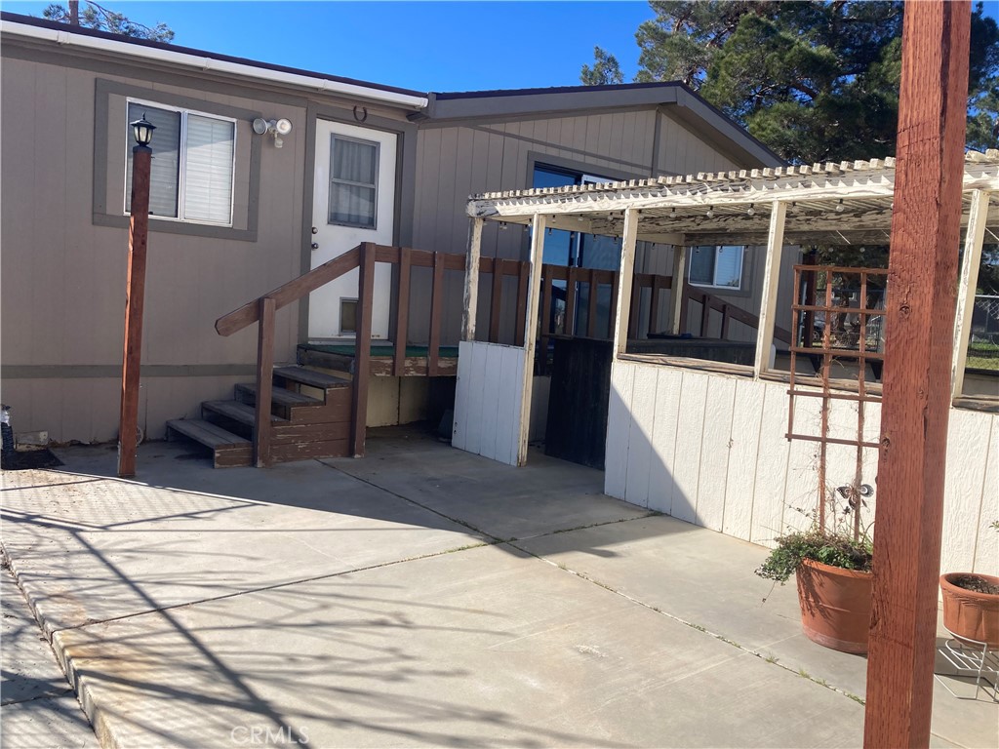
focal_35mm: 28
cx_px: 500
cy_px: 374
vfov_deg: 49.7
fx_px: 808
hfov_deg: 63.4
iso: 20
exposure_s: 1/1779
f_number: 1.8
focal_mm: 3.99
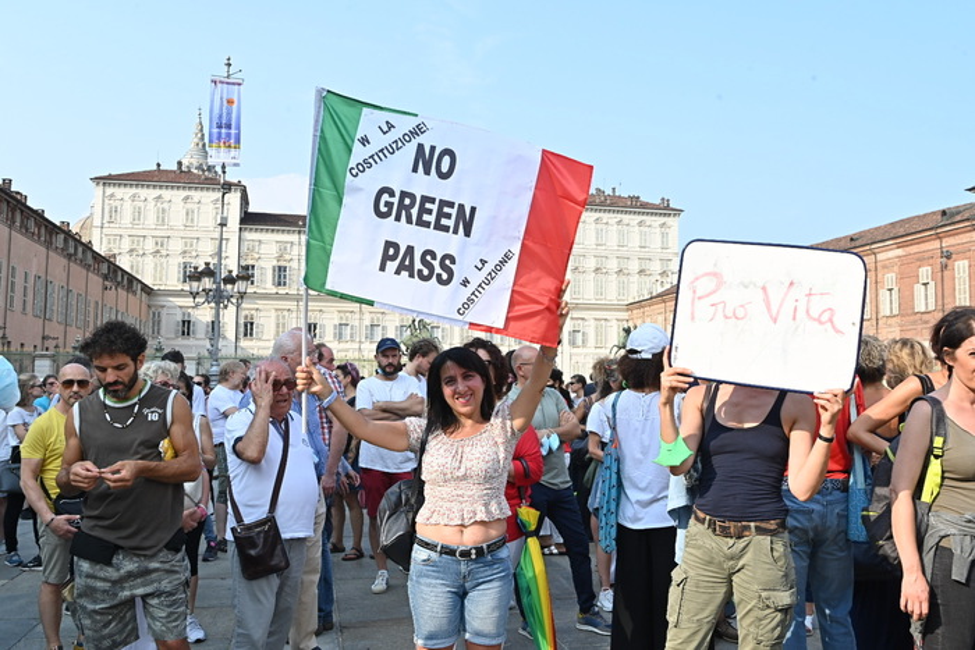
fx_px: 921
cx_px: 488
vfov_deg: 38.9
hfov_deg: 55.8
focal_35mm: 34
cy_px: 325
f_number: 13
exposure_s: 1/250
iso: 400
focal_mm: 34
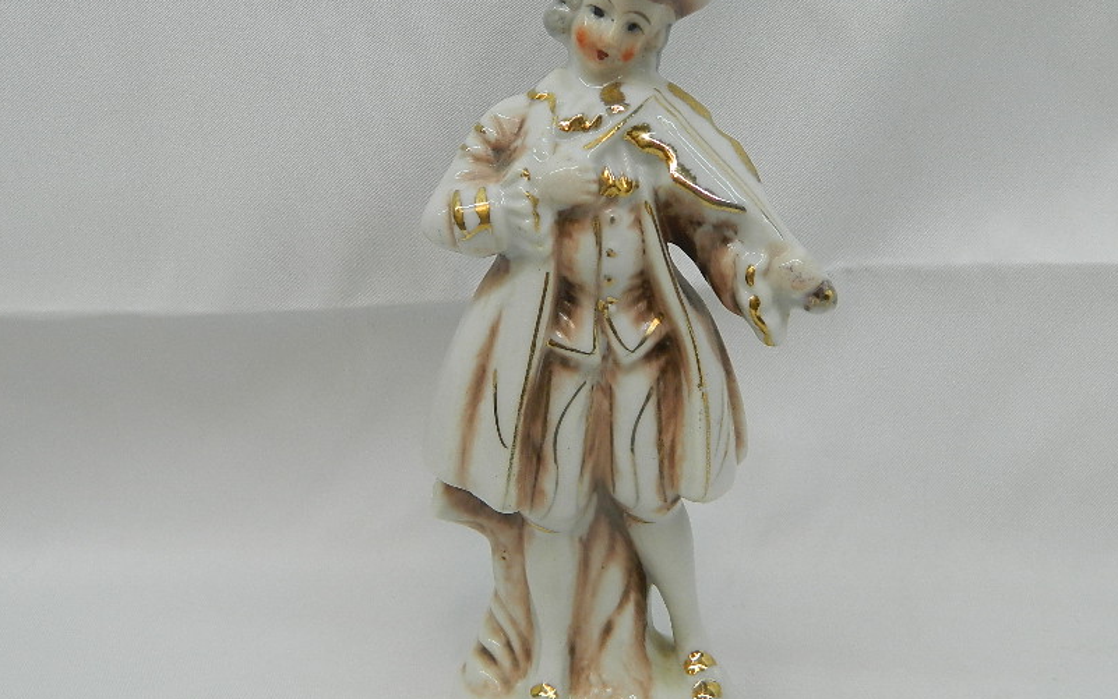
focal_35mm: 42
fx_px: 1280
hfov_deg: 47.2
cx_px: 567
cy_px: 304
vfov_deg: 30.5
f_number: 3.2
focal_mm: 5.6
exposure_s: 1/60
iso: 80
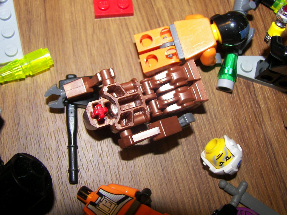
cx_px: 137
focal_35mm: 44
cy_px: 101
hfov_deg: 42.9
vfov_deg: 32.9
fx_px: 365
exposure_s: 1/30
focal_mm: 6
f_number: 2.8
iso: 100
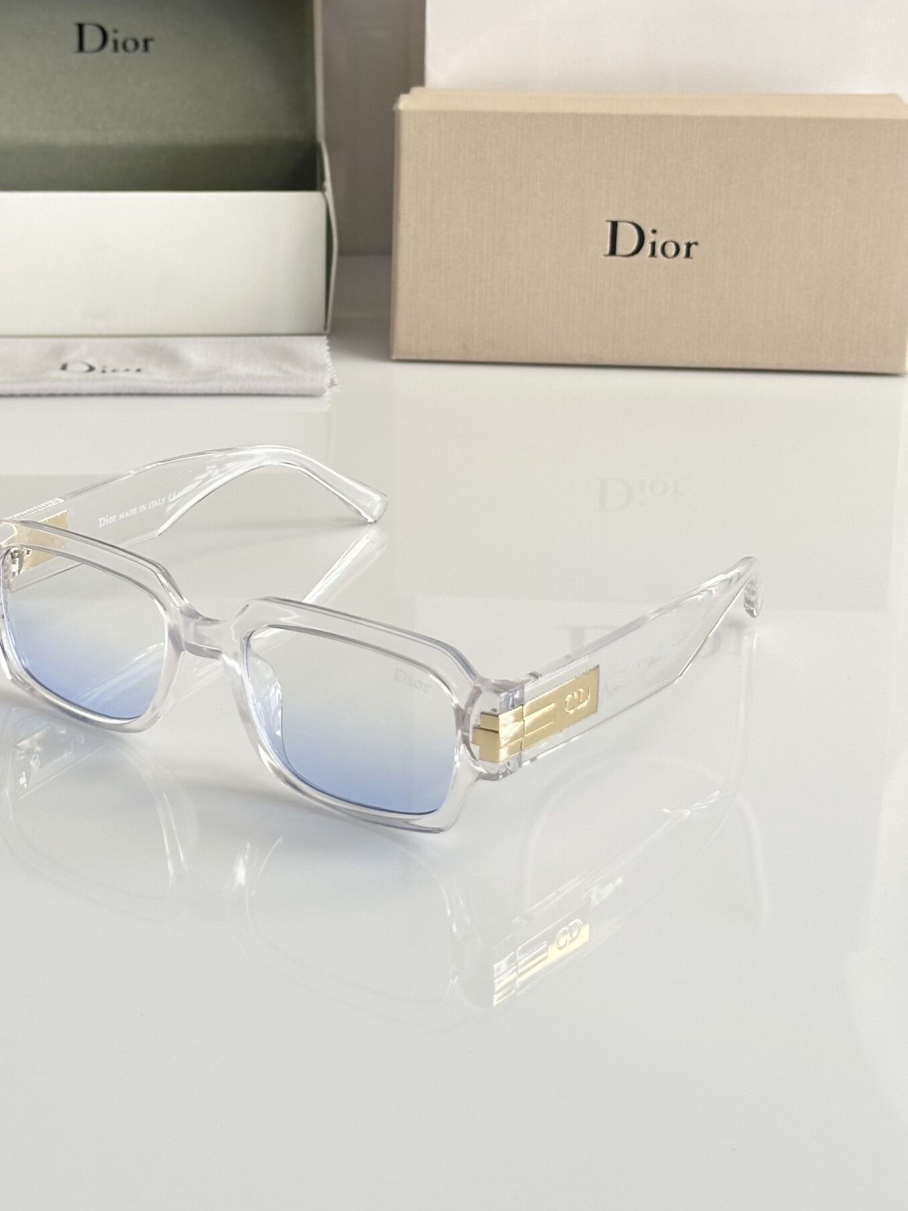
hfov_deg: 21.5
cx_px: 268
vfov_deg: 28.3
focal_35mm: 68
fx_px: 2379
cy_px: 387
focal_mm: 6.86
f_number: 1.78
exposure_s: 1/106
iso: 80
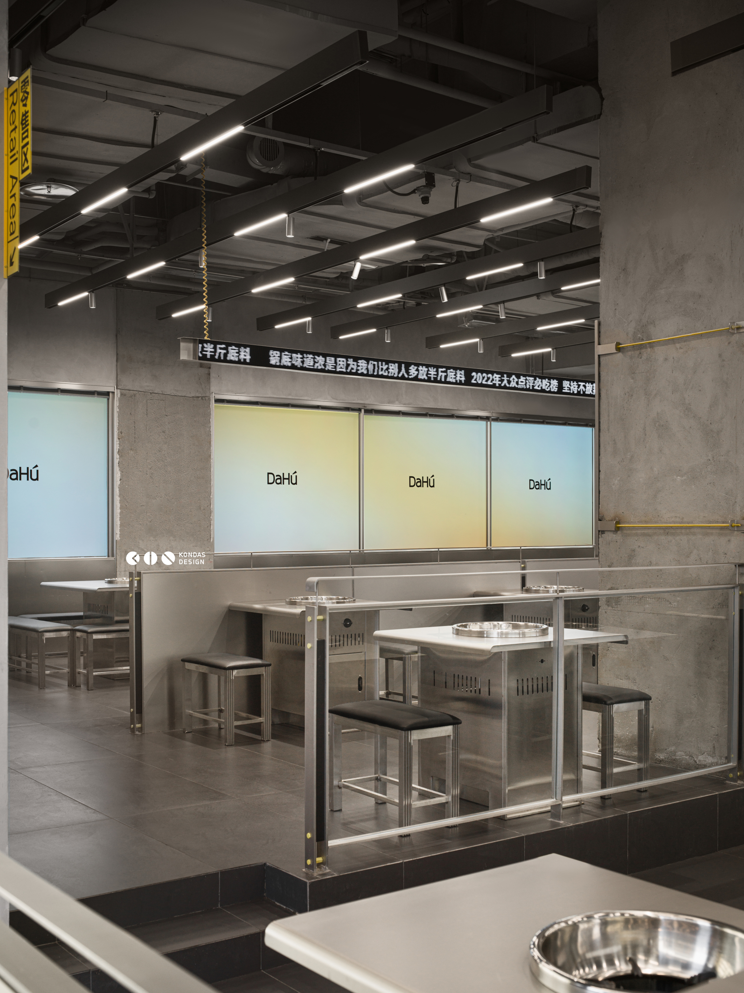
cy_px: 496
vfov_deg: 47.9
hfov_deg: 36.8
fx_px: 1118
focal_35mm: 39
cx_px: 372
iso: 200
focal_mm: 50
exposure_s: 1/30
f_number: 8
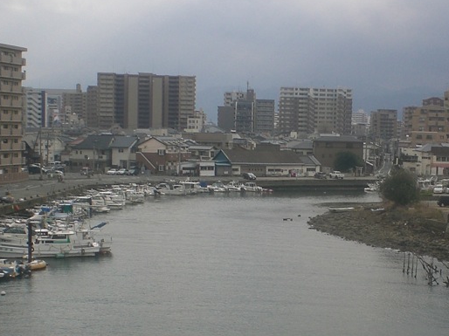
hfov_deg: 25.9
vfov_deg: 19.8
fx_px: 959
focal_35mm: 74
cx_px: 361
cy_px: 245
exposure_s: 1/320
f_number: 4.4
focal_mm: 6.3
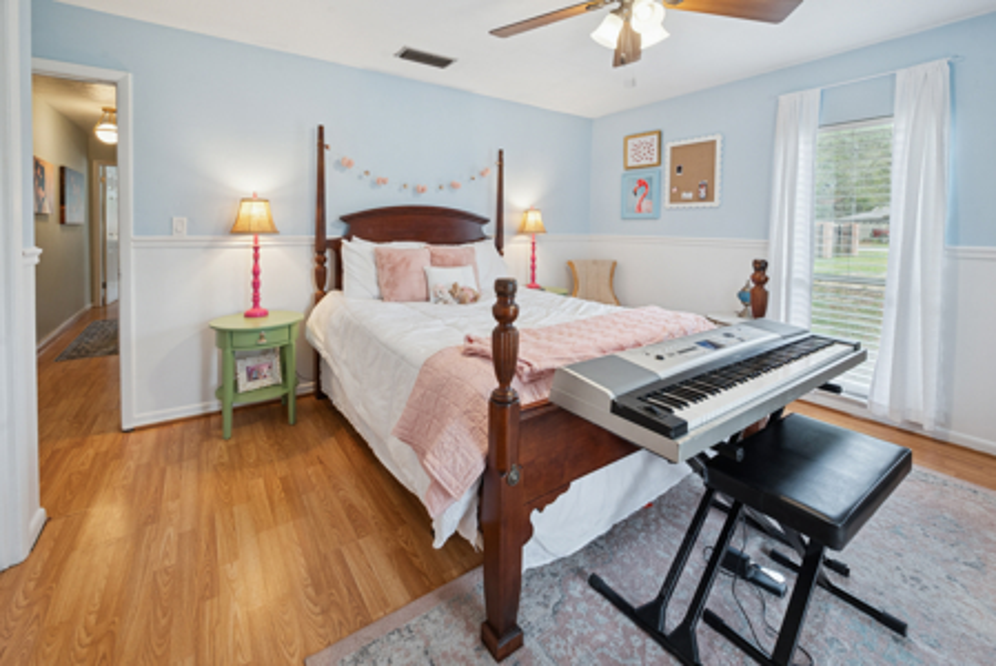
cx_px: 498
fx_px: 388
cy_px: 333
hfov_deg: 104.2
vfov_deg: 81.3
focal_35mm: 14
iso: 400
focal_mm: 14
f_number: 9
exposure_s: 1/25
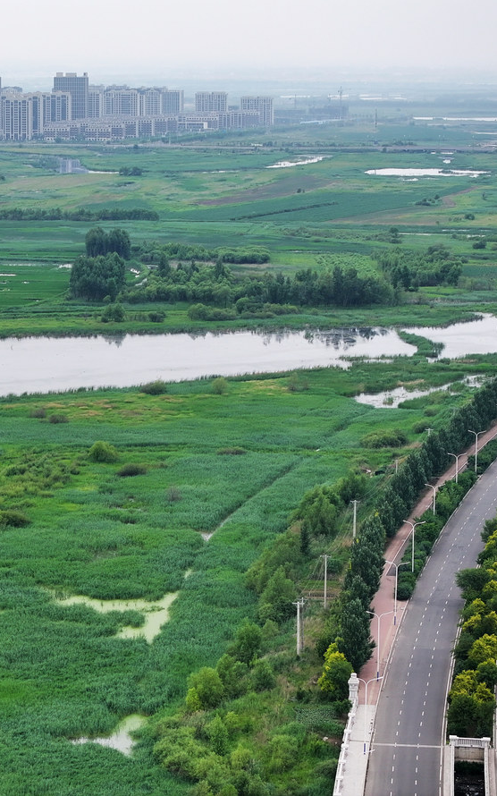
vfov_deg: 20.8
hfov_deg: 12.9
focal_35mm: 100
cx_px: 28
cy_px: 394
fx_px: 2168
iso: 160
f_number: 2.8
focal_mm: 19.35
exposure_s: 1/800
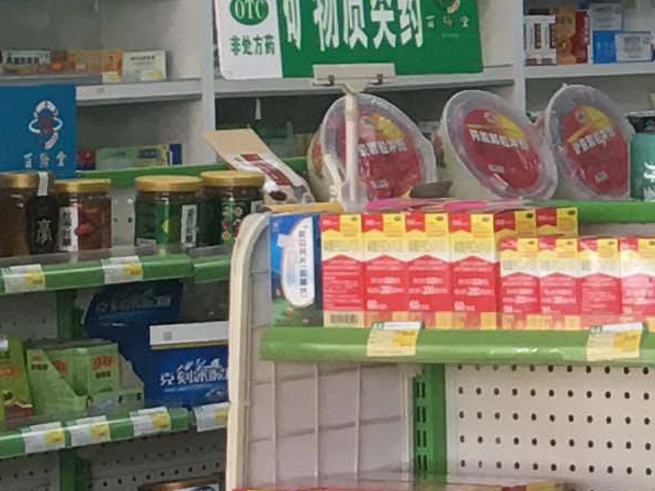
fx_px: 3706
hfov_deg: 9.4
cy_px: -23
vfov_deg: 7.5
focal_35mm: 196
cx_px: 1337
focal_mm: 4.15
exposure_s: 1/40
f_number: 2.2
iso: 25
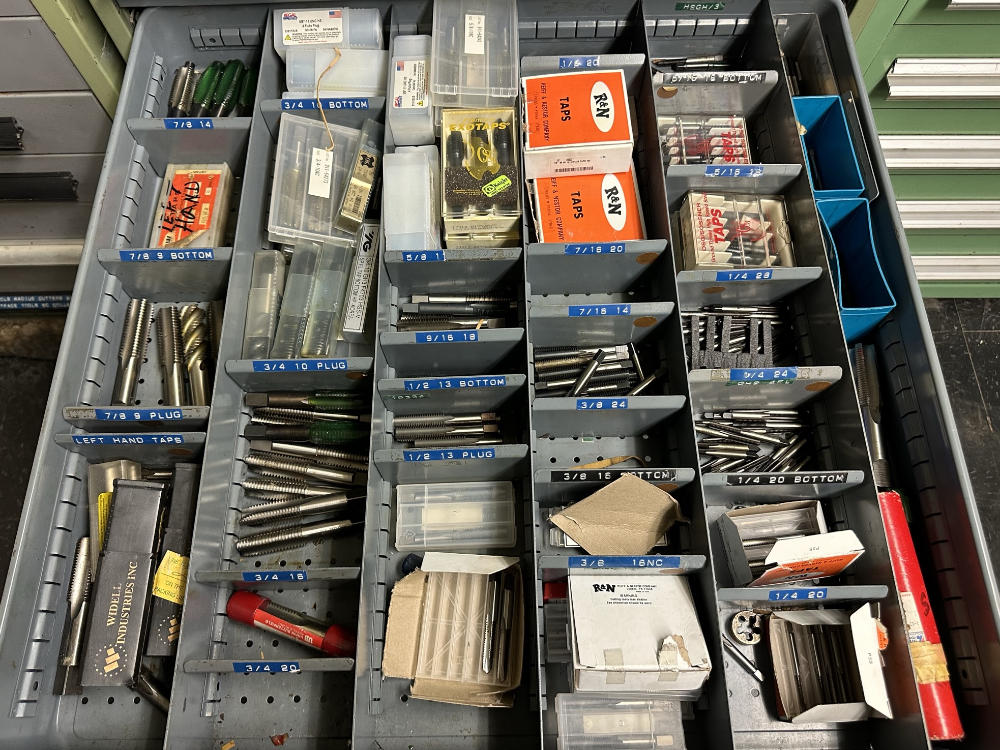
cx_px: 485
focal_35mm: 25
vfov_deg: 54.9
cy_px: 366
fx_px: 722
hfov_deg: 69.4
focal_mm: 6.86
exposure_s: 1/60
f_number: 1.78
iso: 200
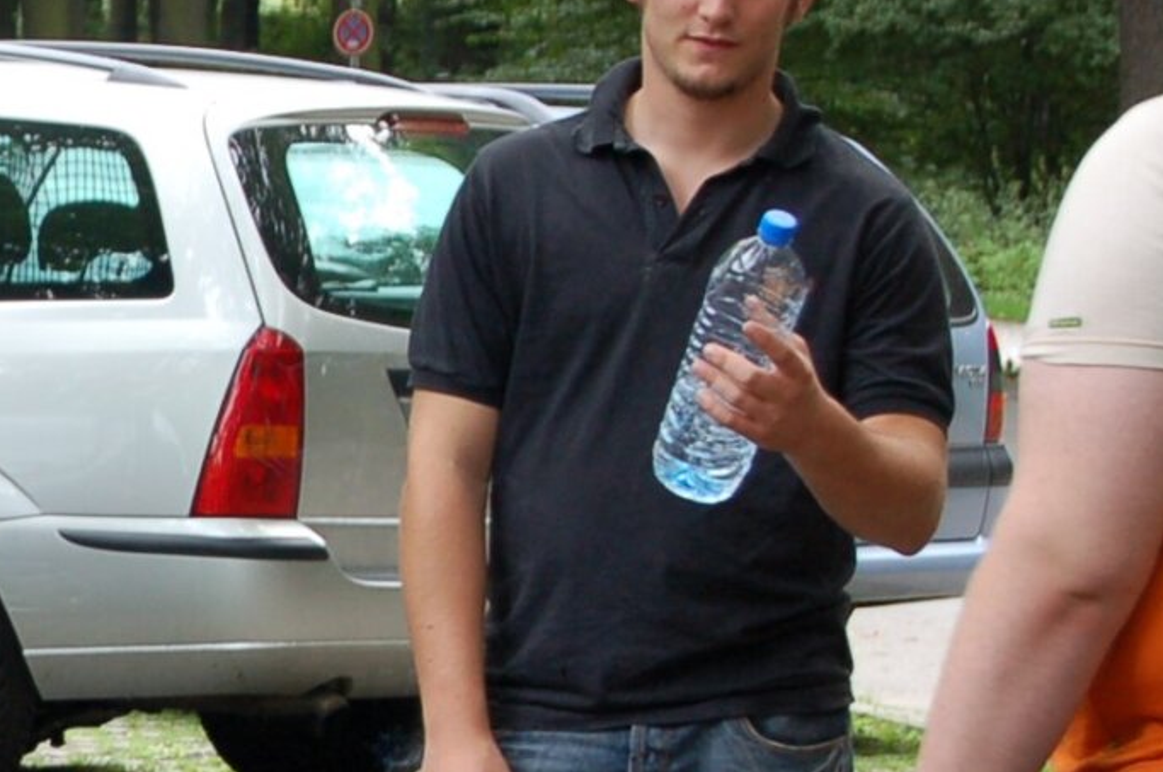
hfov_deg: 7.6
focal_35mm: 266
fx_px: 8566
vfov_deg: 5.2
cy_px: 637
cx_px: -567
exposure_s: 1/60
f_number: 5.6
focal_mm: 55
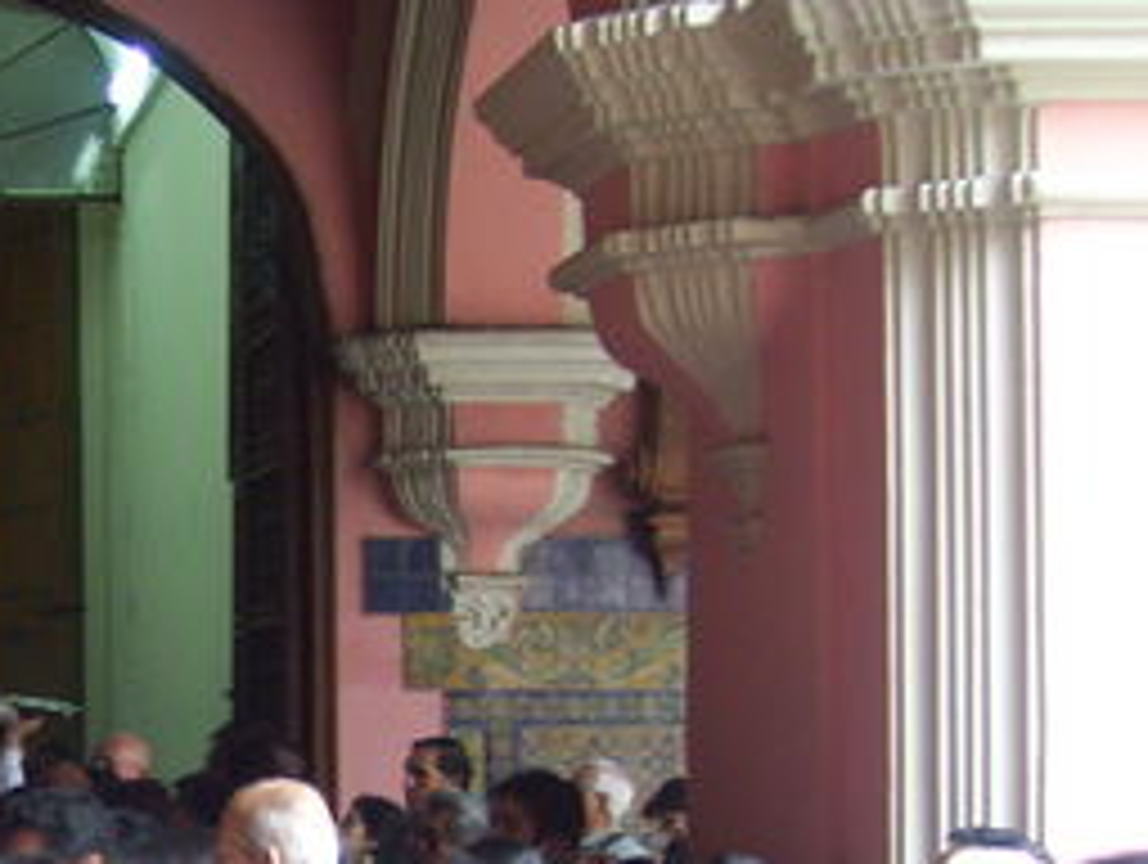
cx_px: -203
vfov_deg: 16.2
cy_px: 828
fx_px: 2989
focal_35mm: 90
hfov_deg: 20.4
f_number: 2.7
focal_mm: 6
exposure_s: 1/30
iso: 160
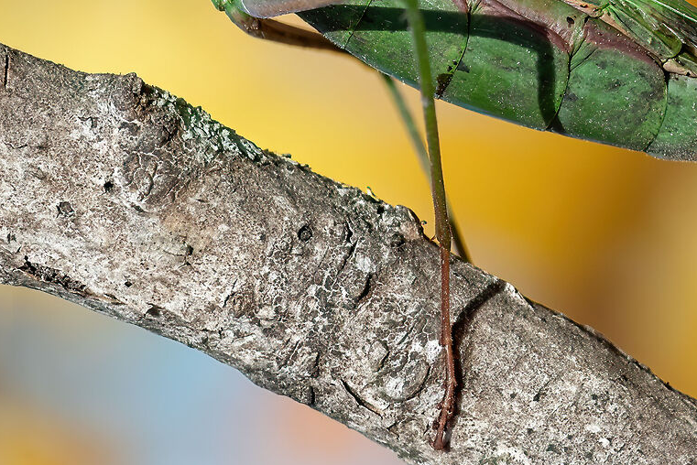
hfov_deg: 4.4
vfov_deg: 2.9
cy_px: -197
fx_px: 9161
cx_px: 48
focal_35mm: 473
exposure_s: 1/125
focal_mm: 150
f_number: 11
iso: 320
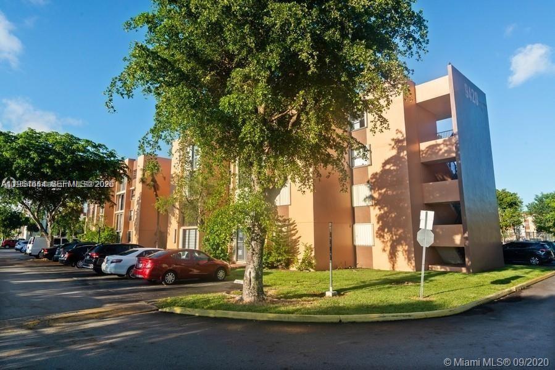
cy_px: 185
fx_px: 339
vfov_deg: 57.3
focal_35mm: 22
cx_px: 278
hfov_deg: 78.6
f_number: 8
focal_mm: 22
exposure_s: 1/500
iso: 200
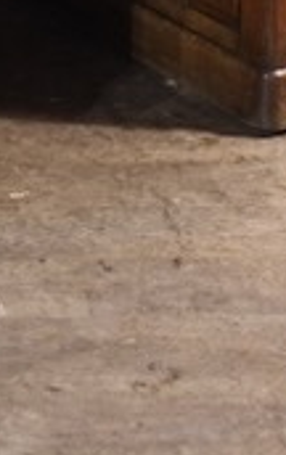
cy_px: -296
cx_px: 8
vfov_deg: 10.6
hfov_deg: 7.0
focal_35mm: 188
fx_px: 2337
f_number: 3.6
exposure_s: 1/125
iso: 3200
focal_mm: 35
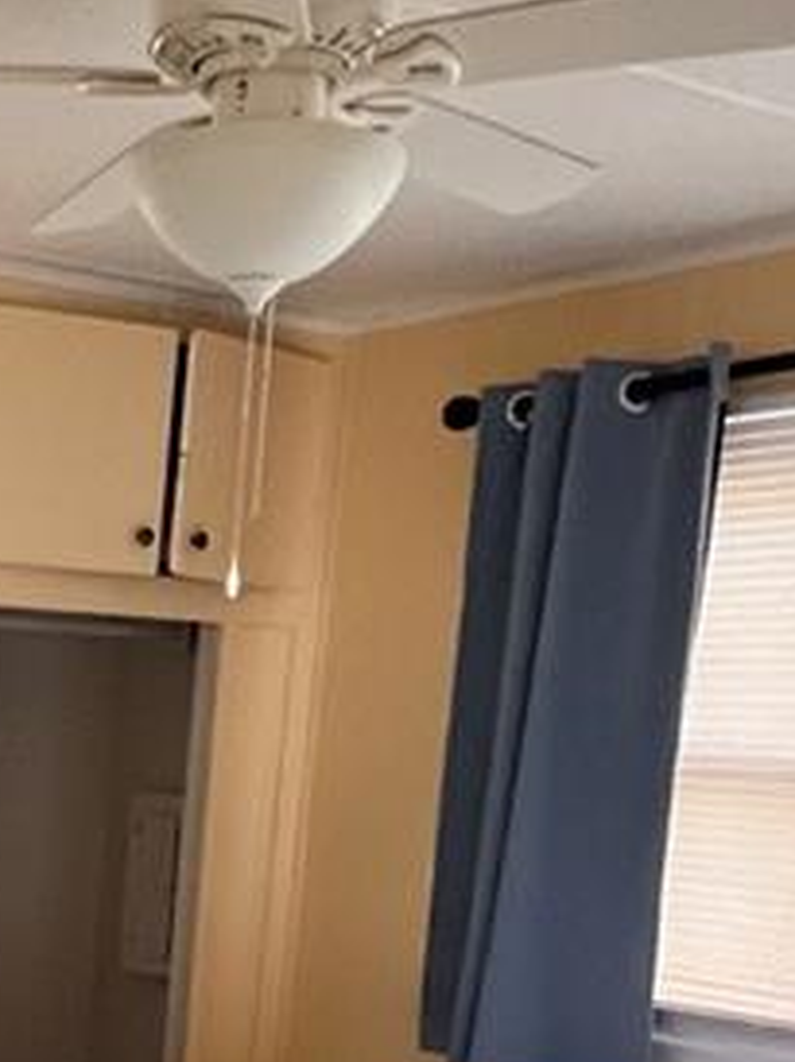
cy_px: 1264
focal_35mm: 57
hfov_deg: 23.7
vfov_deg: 29.3
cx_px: -116
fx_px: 1748
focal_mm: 1.57
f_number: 1.8
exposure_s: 1/99
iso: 250
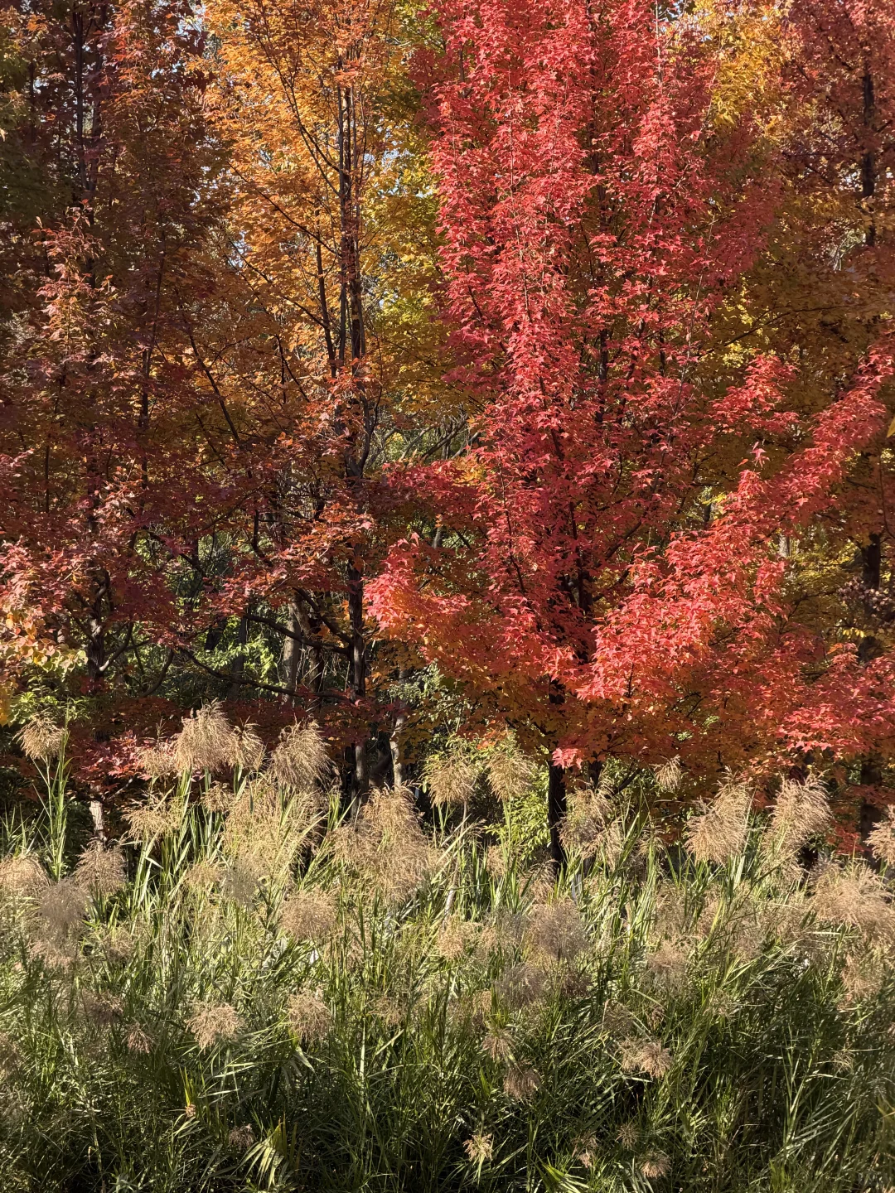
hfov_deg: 14.8
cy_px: 596
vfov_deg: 19.6
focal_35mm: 100
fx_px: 3447
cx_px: 448
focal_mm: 16.89
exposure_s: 1/252
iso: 50
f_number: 2.8
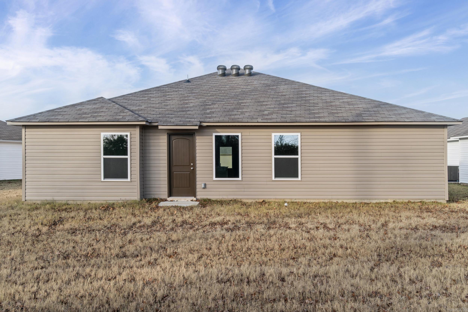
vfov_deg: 47.9
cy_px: 156
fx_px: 351
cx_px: 234
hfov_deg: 67.4
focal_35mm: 27
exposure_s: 1/40
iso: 250
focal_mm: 18
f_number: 9
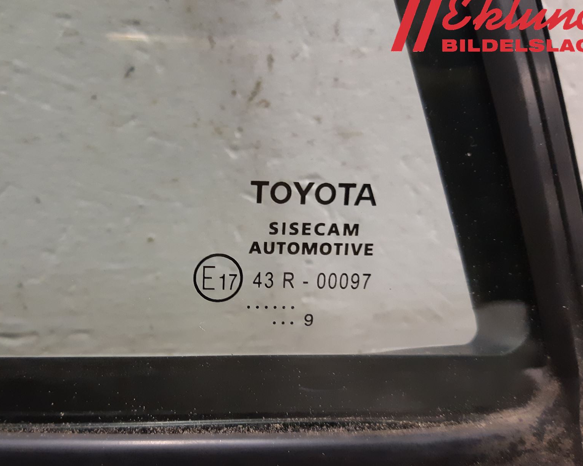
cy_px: 280
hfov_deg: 52.5
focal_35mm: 34
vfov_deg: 43.1
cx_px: 234
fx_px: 587
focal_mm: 3.93
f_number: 1.7
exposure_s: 1/50
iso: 250
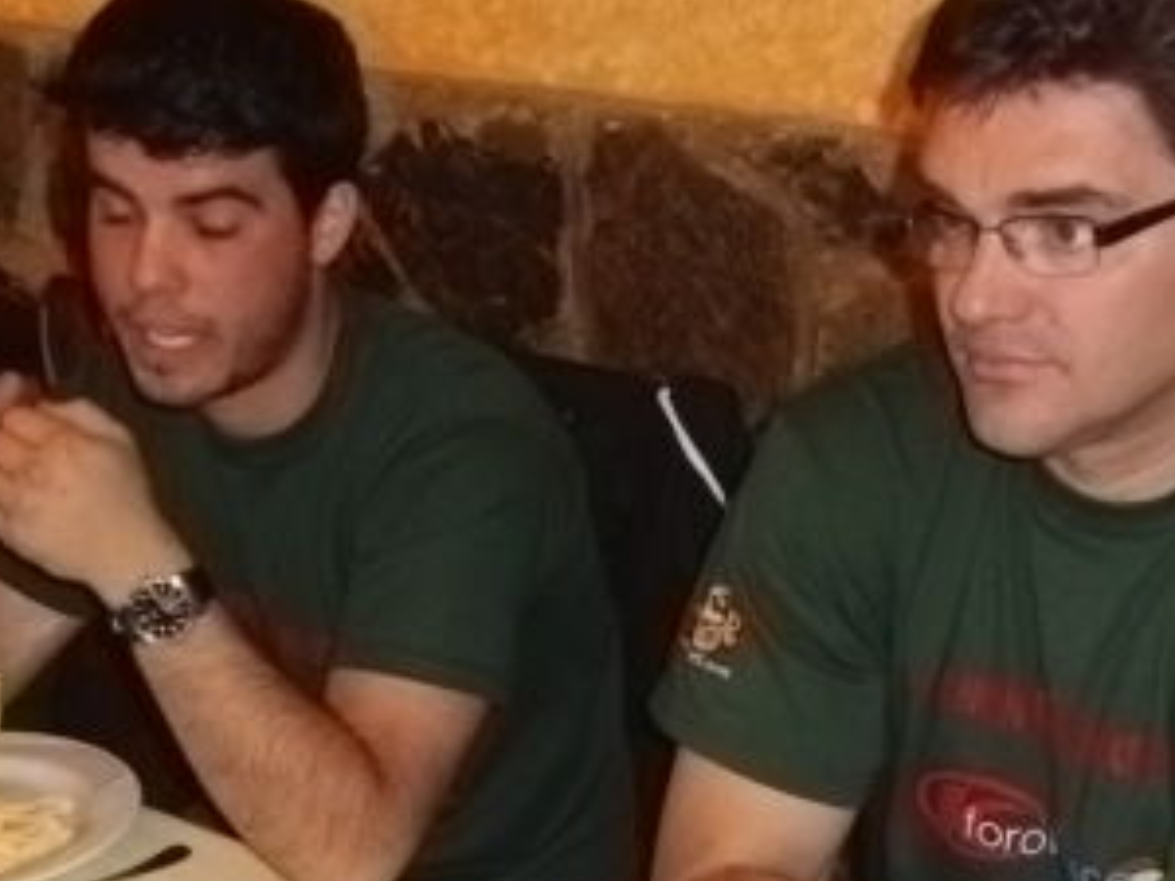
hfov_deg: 30.0
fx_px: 2172
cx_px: 819
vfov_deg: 22.5
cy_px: 752
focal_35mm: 64
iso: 400
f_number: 3.5
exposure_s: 1/50
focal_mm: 5.2
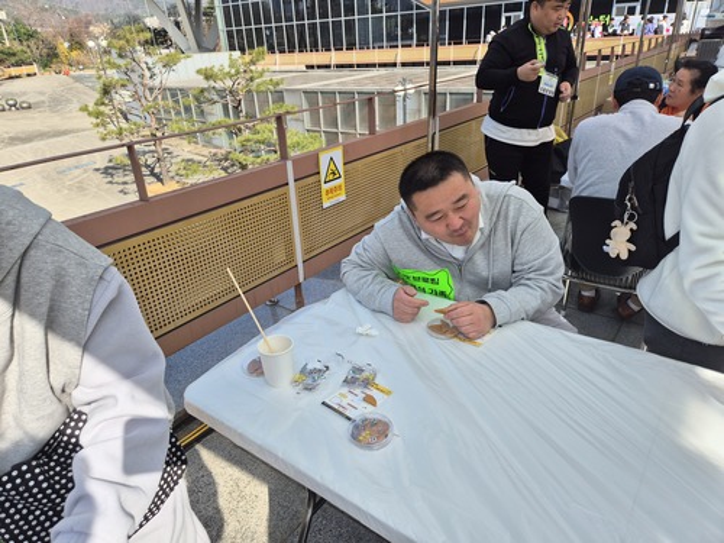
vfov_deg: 58.9
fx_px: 481
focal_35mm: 23
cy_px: 272
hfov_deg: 73.9
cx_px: 362
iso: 25
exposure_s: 1/956
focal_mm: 5.4
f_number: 1.8
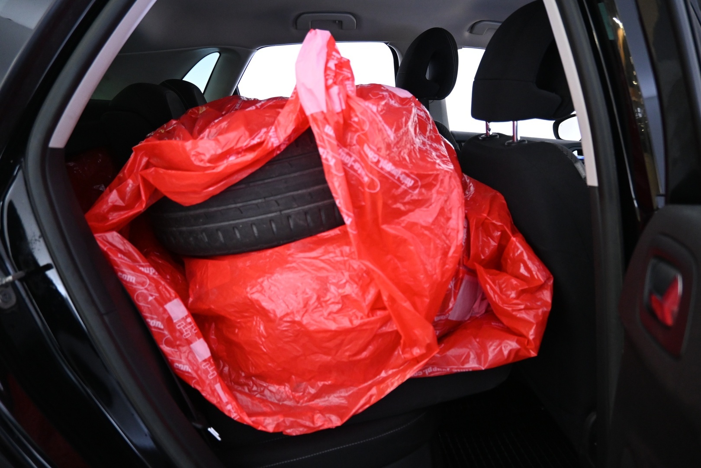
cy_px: 234
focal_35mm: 24
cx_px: 350
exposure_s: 1/25
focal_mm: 16
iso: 2000
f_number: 3.5
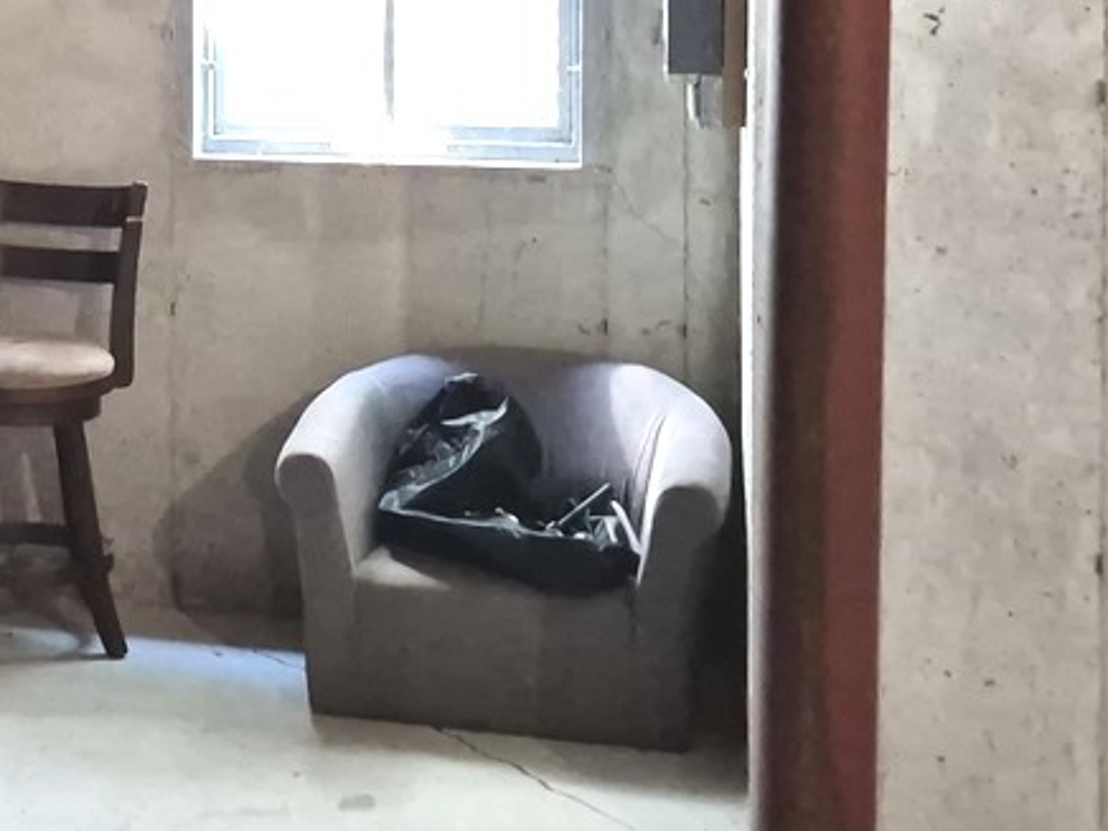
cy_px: 0
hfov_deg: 23.9
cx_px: -130
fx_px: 2433
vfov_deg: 18.9
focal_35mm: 76
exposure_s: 1/60
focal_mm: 5.4
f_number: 1.8
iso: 800
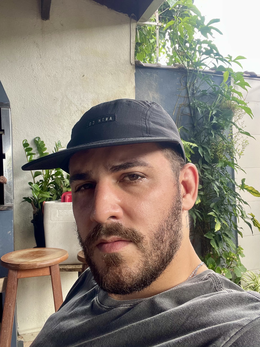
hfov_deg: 46.8
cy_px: 174
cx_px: 130
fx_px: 300
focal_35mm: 30
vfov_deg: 60.0
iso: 80
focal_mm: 2.71
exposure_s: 1/121
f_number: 2.2
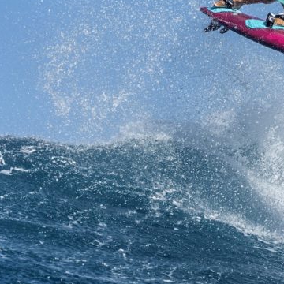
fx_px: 2497
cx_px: 340
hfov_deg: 6.5
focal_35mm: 269
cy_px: -7
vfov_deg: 6.5
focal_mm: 95
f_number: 6.3
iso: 100
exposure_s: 1/1250
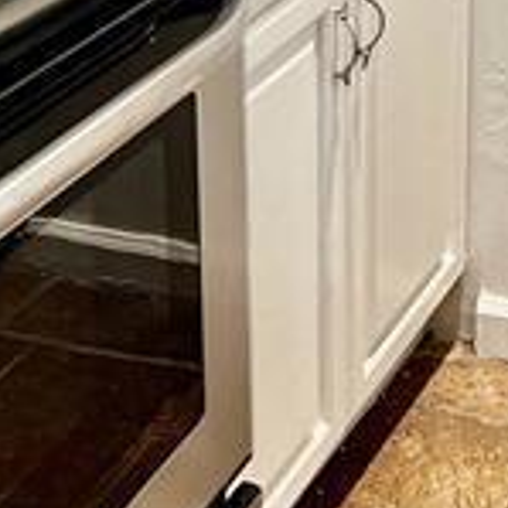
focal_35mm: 99
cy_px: -297
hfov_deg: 16.9
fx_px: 1644
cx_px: 586
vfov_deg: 15.9
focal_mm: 5.7
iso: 80
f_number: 1.5
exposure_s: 1/120
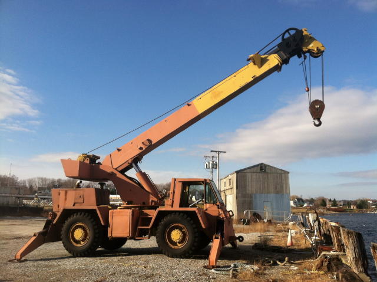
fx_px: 381
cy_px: 141
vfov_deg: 40.6
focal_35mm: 35
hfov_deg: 52.7
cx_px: 188
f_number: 2.8
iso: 80
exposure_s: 1/1250
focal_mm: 3.85
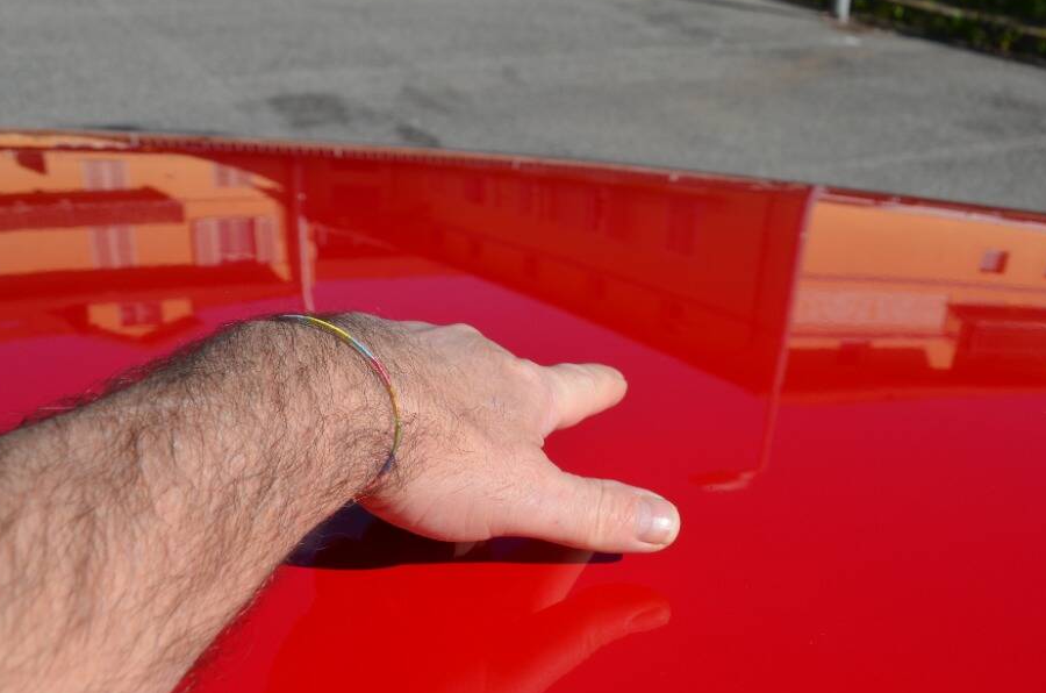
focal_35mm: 52
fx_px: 1508
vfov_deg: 25.9
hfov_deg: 38.2
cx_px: 586
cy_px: 390
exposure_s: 1/320
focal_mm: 26
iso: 100
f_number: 9
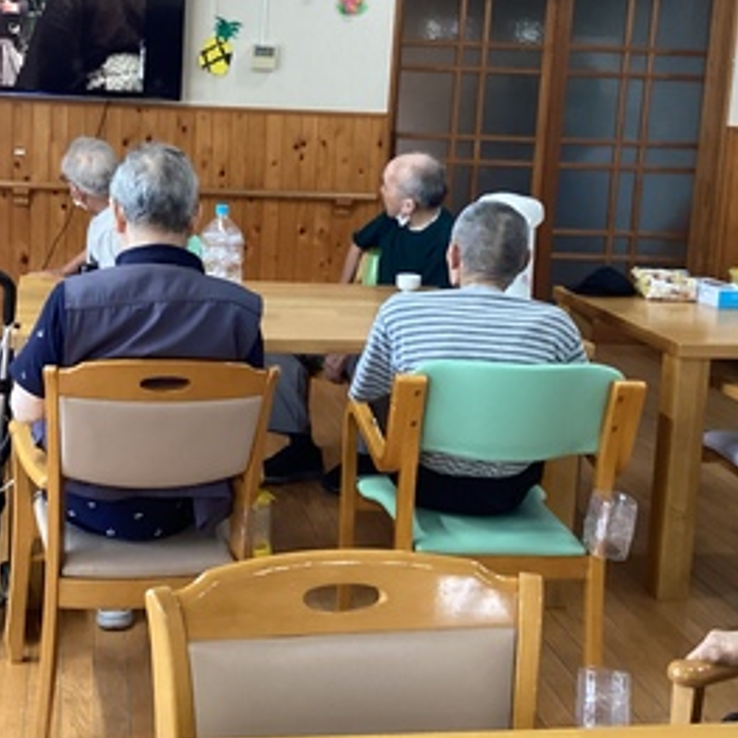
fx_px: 1254
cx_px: 205
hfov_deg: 32.3
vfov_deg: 32.5
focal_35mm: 52
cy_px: 246
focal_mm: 3.3
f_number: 2.4
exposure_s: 1/60
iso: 250
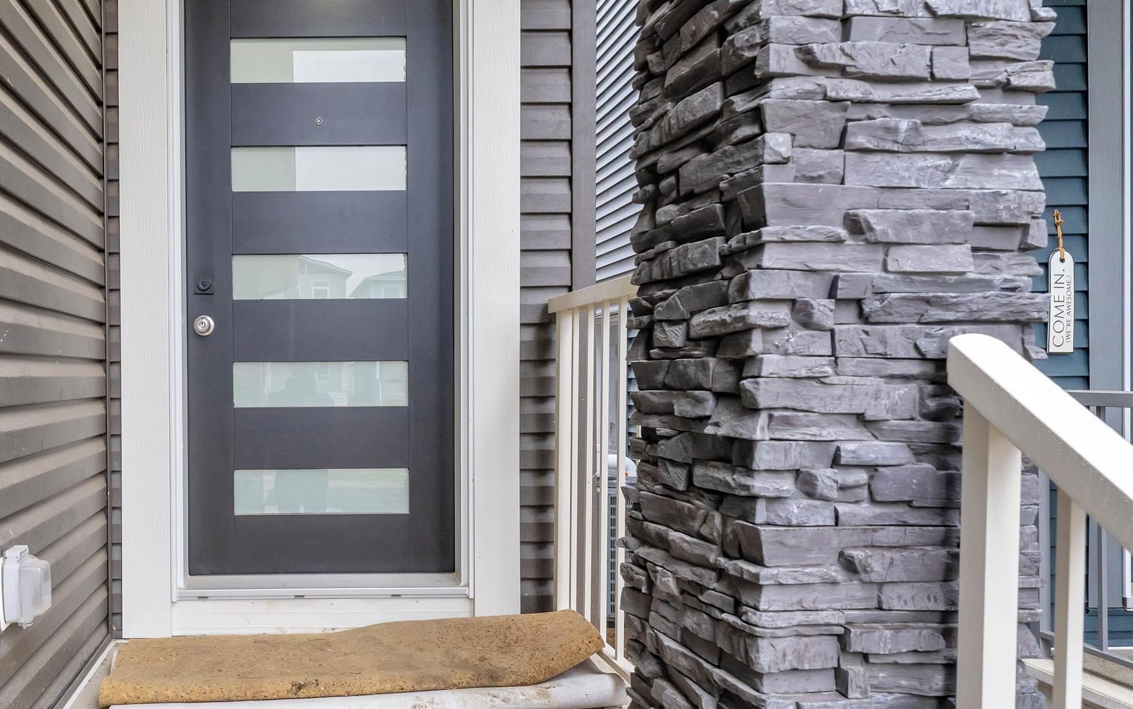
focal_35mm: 25
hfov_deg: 68.7
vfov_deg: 49.3
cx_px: 310
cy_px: 345
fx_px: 772
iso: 1000
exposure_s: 1/125
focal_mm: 14
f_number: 6.3
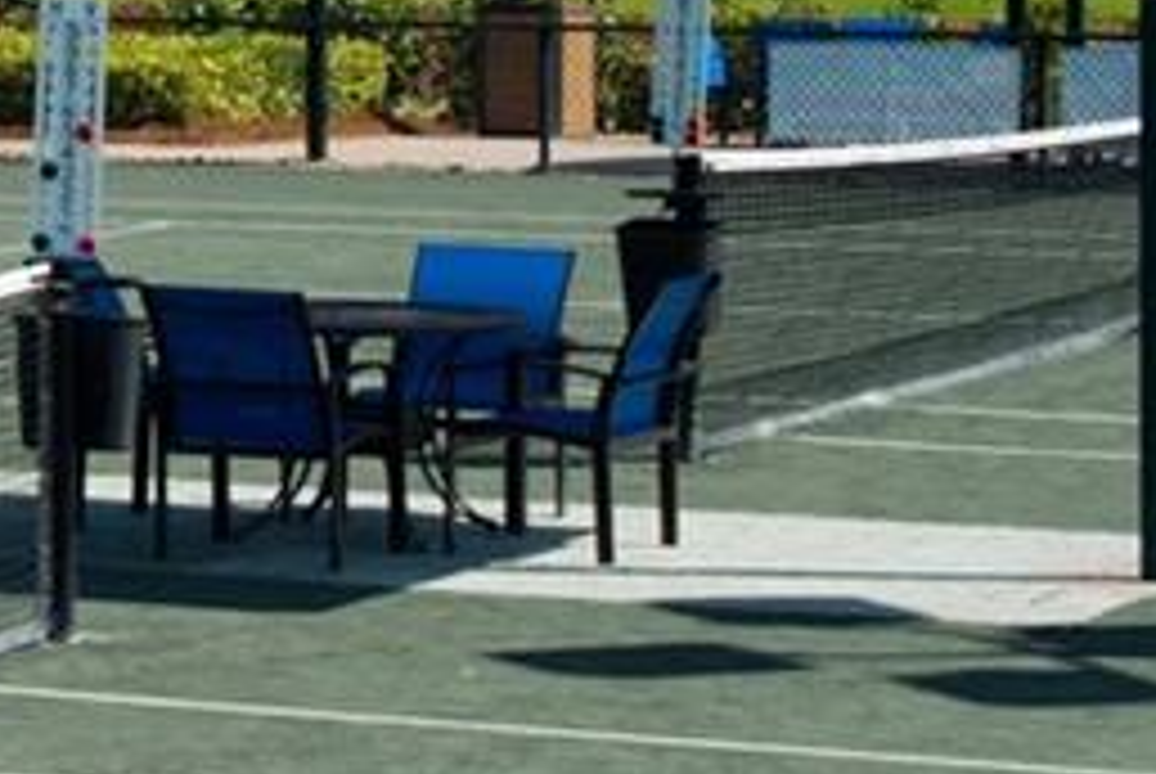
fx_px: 6397
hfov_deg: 9.9
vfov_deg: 6.9
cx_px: -697
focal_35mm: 199
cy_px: -259
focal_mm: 50
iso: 200
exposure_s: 1/50
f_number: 11
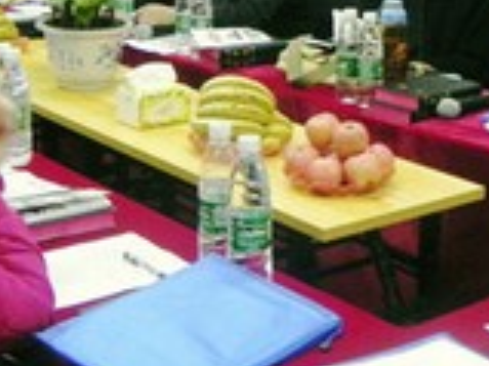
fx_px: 1157
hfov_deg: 23.6
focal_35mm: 82
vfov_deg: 17.6
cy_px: 23
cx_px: 363
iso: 392
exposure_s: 1/30
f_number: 2.8
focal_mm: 4.6
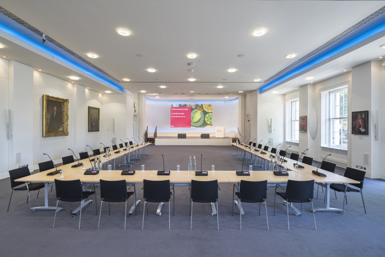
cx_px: 192
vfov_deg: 70.5
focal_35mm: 17
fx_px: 182
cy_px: 128
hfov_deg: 93.3
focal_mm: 17
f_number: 11
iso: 100
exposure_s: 1/2
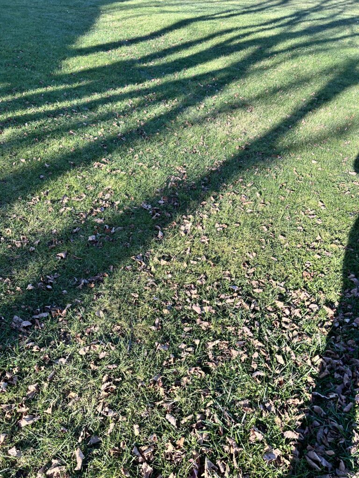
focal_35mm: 26
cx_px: 180
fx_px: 360
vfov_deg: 67.3
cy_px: 239
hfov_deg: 53.1
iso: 50
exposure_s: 1/604
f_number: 1.5
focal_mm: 5.7
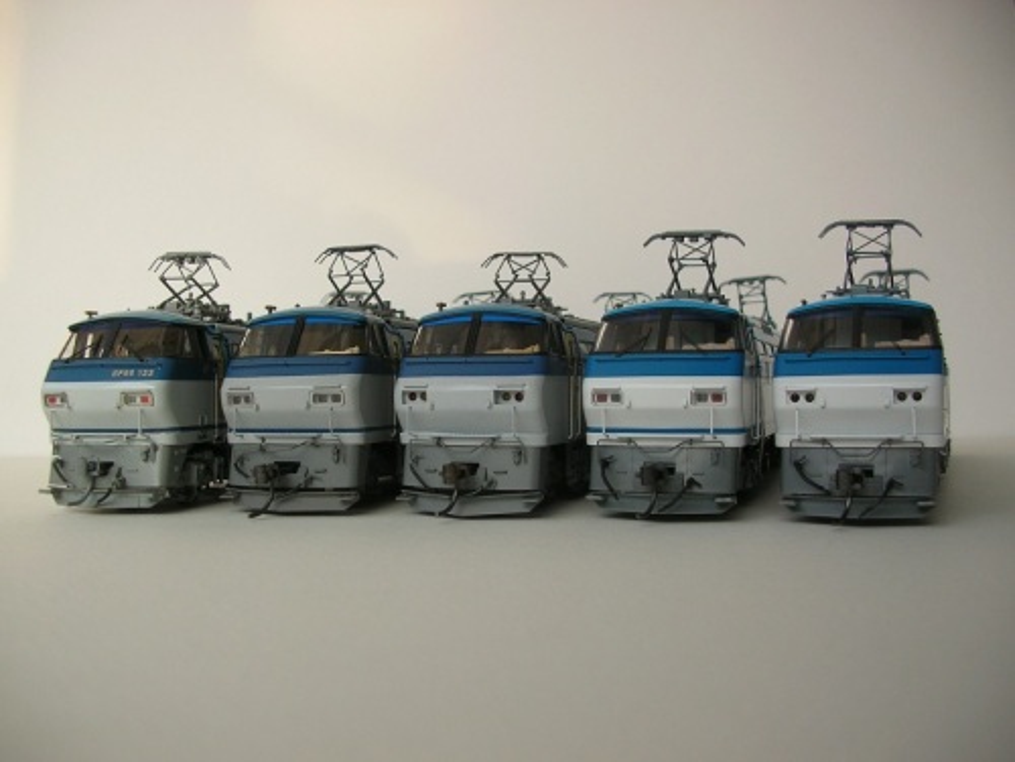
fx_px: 1026
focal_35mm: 35
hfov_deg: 52.6
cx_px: 508
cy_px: 381
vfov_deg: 40.7
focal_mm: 5.8
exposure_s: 1/136
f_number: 2.8
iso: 50
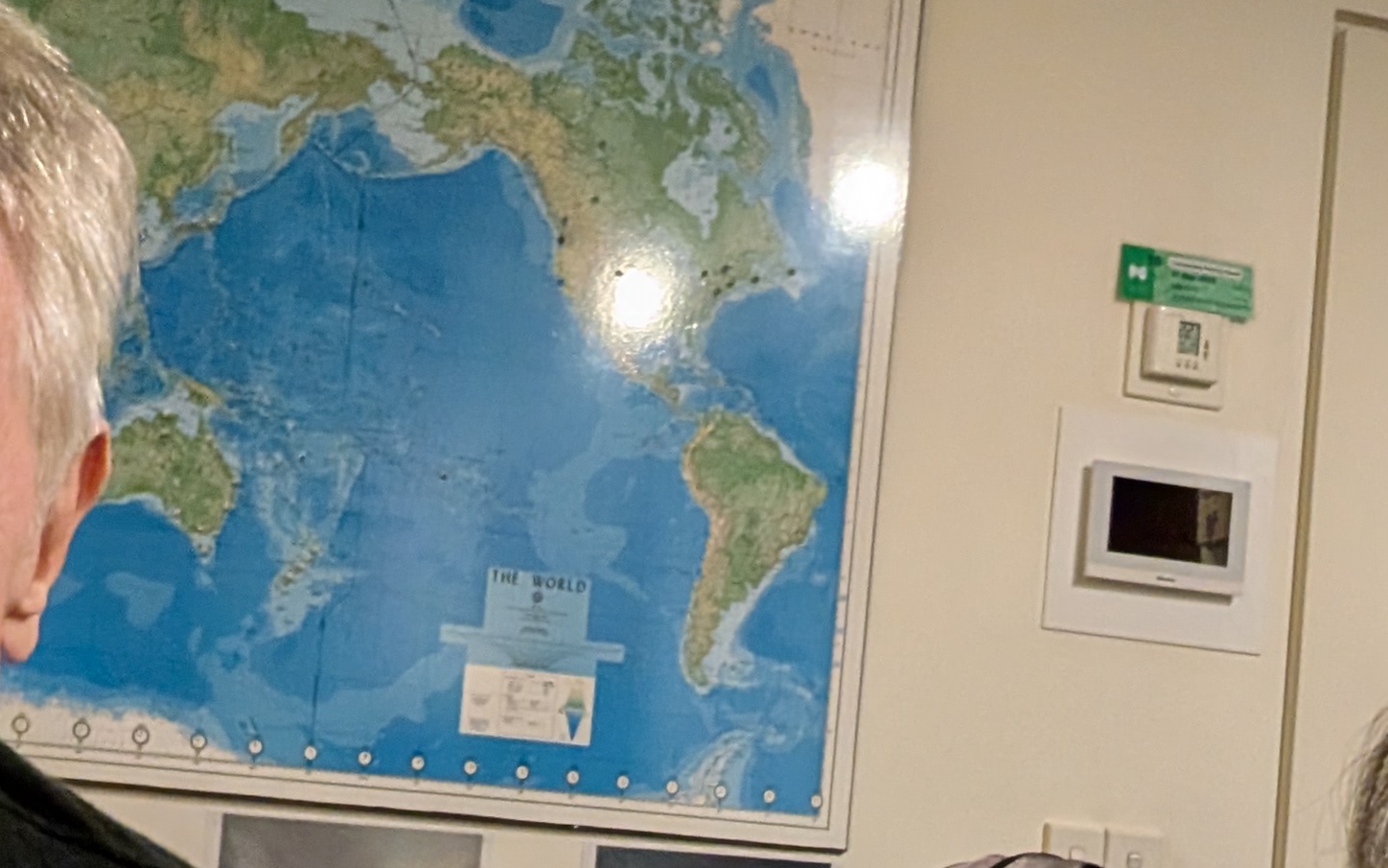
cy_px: 744
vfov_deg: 20.6
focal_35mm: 62
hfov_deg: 32.9
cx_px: 761
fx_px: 2345
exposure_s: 1/25
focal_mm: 2.74
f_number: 2.2
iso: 504
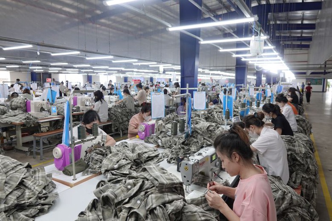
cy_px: 110
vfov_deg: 53.1
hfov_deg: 73.7
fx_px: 221
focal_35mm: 24
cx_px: 166
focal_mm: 8.8
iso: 100
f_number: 2.4
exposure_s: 1/50
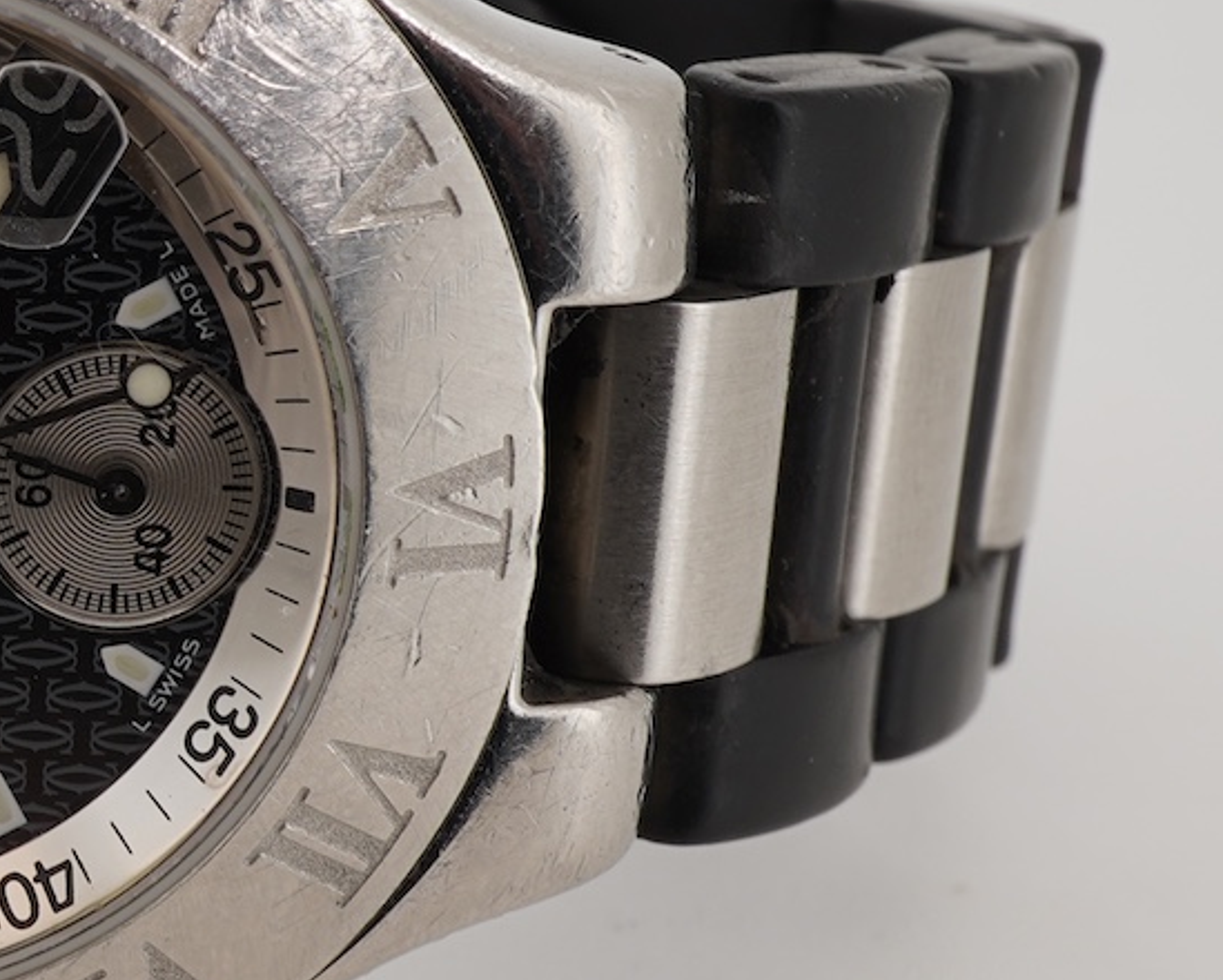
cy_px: 459
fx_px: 4383
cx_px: -428
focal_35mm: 121
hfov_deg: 15.1
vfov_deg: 12.8
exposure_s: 1/160
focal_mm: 30
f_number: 22
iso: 160
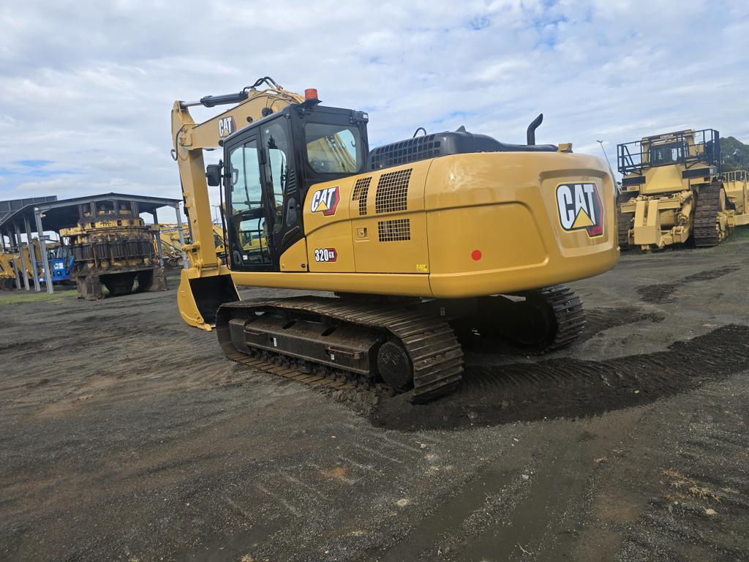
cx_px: 374
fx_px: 498
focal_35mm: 23
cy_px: 281
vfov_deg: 58.9
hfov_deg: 73.9
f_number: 1.7
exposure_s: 1/553
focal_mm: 6.3
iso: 12
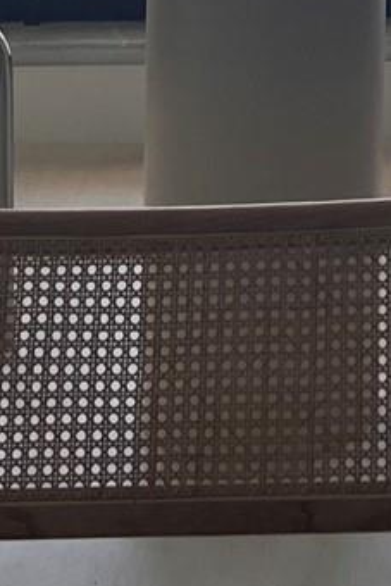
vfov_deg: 11.3
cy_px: -602
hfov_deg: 8.2
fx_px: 2653
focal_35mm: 163
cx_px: 687
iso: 50
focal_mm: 5.7
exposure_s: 1/827
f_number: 1.5
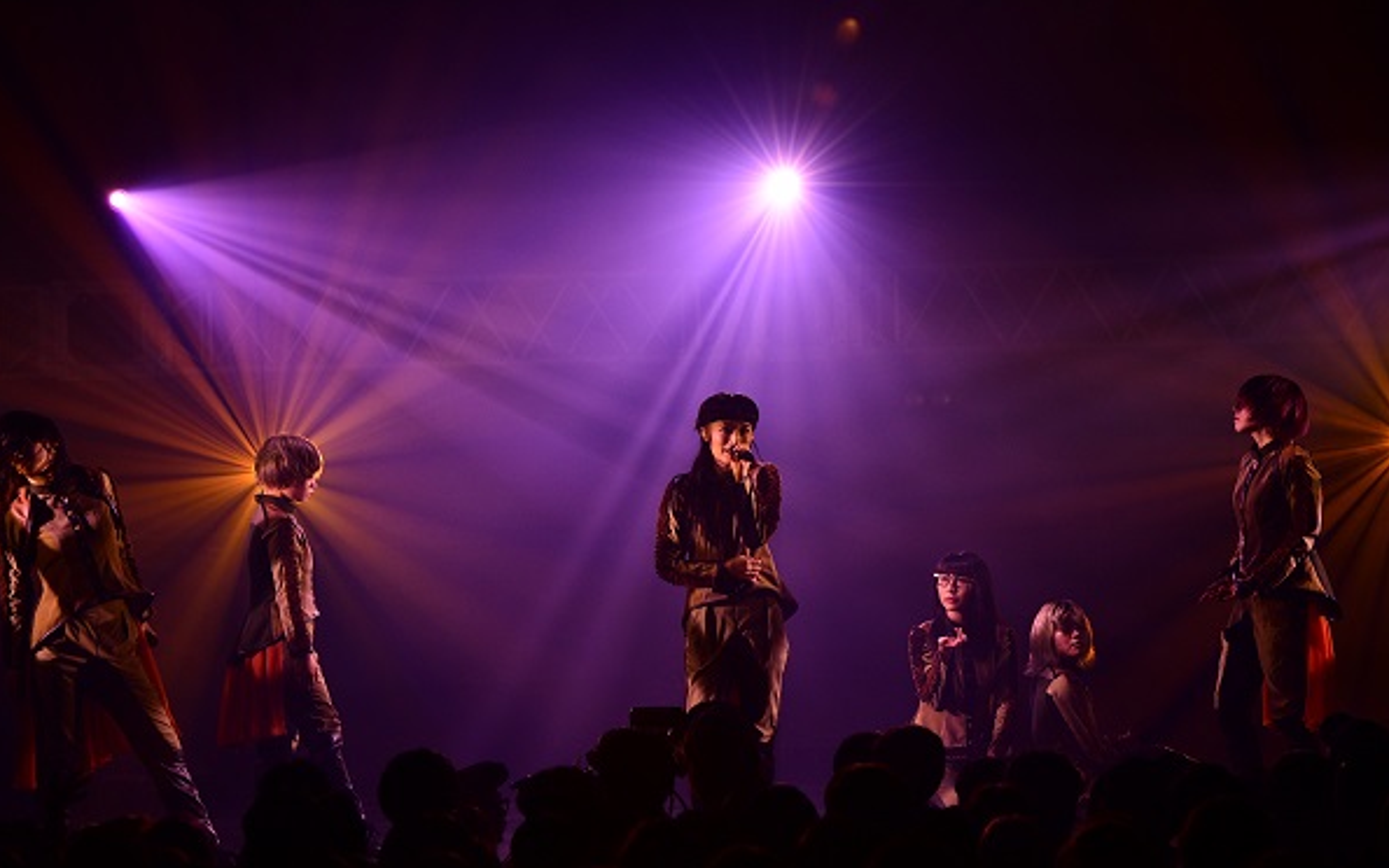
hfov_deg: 14.0
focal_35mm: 149
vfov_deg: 8.8
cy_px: 418
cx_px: 693
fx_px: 5641
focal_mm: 145
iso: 2000
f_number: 8
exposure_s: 1/160
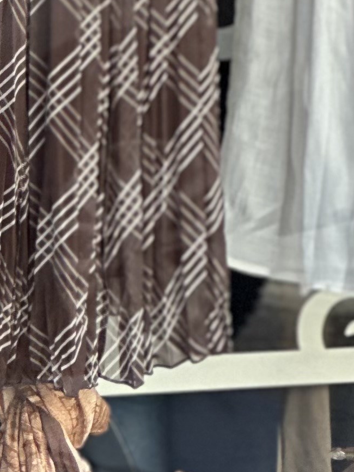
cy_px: 73
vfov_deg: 5.5
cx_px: -451
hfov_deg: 4.1
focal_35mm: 358
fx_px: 4883
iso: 80
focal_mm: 9
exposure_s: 1/121
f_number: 2.8
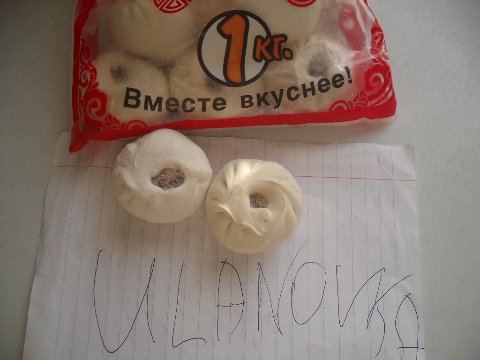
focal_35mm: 35
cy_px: 180
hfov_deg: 52.6
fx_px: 485
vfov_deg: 40.7
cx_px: 240
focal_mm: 6.3
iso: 100
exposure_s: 1/180
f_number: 3.2
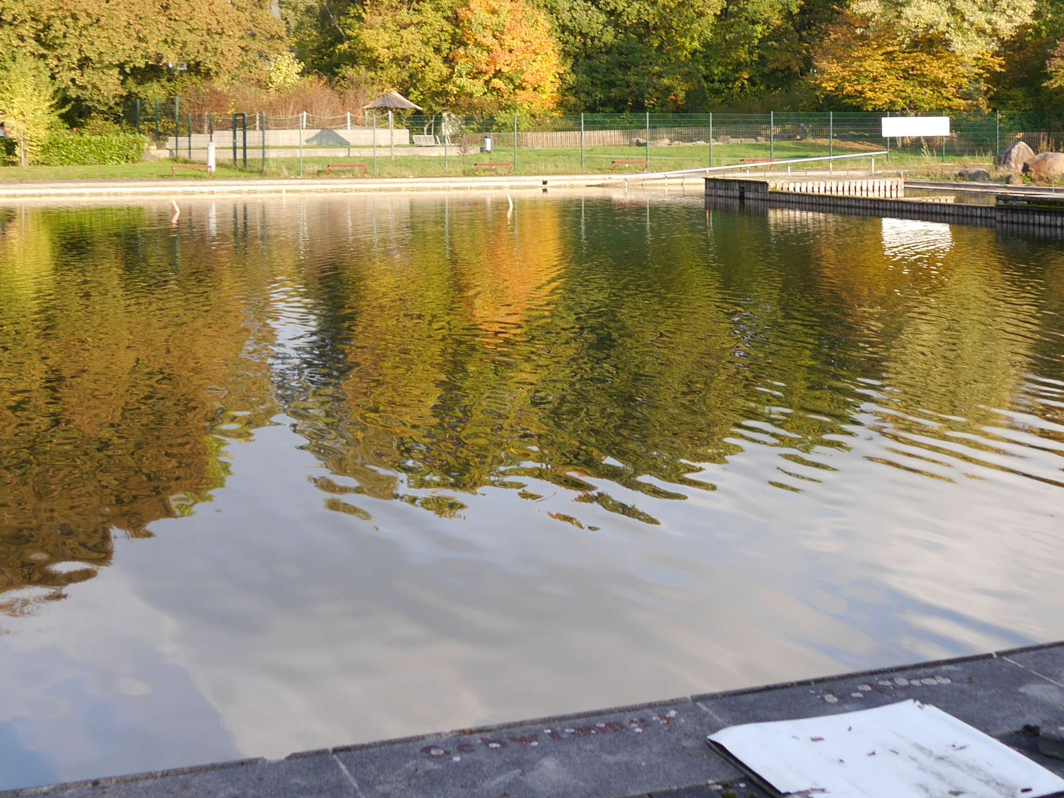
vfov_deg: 25.7
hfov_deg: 34.2
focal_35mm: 56
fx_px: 1721
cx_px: 673
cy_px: 163
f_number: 5
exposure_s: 1/200
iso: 160
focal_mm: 14
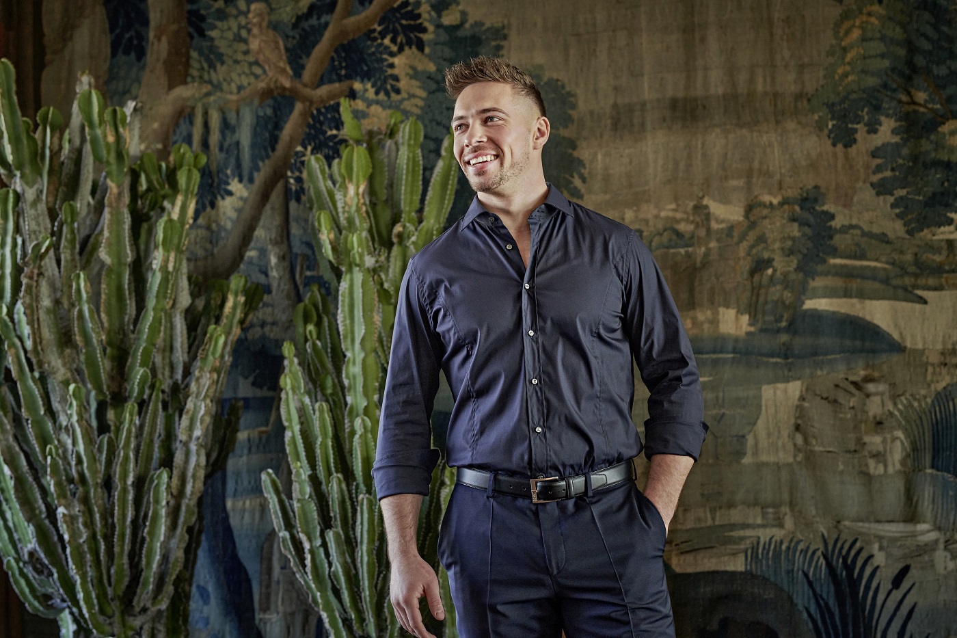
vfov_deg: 16.1
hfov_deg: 23.9
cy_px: 319
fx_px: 2259
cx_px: 478
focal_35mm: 85
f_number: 5
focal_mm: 85
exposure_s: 1/250
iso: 640
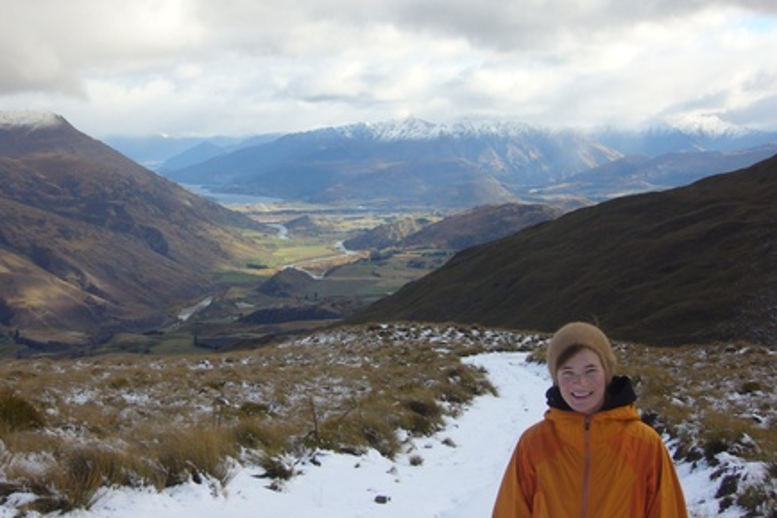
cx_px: 387
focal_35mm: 58
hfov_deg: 34.5
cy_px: 235
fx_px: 1251
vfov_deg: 23.4
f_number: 3.5
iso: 80
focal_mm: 9.1
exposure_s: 1/400
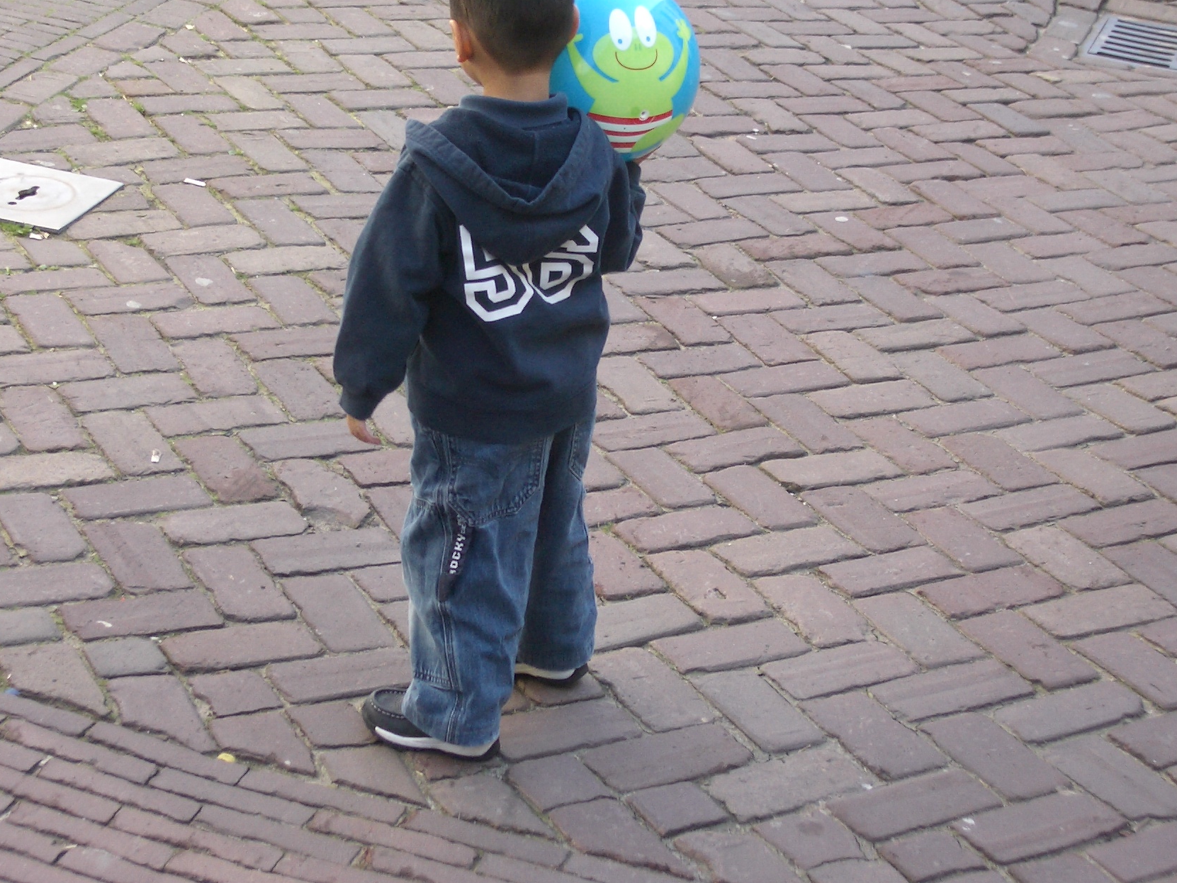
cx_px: 458
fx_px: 2924
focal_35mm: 86
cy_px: 304
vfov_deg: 17.1
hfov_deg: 22.7
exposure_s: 1/160
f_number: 3.5
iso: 50
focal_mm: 10.2
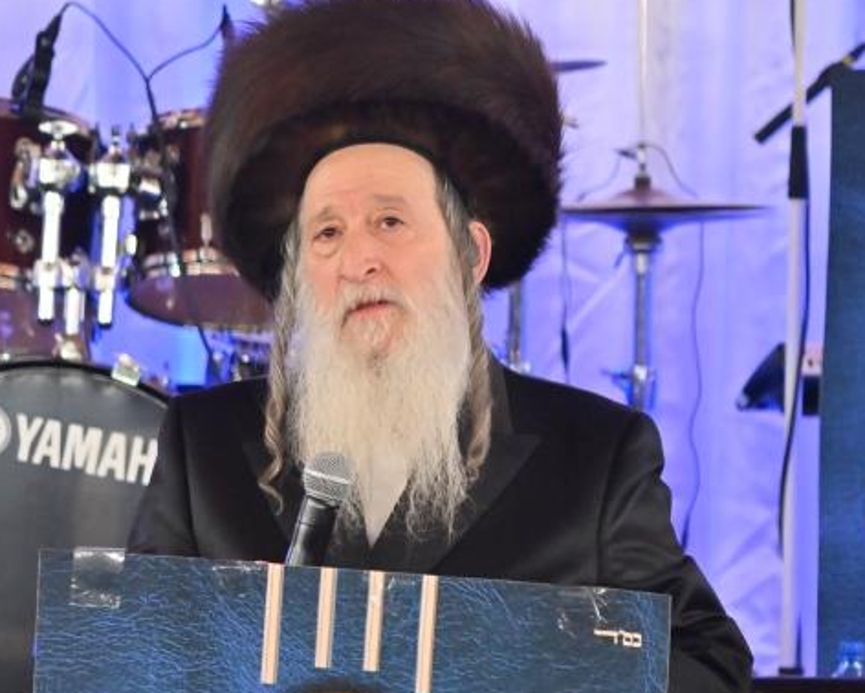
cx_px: 374
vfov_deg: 4.2
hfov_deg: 5.3
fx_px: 9374
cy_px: 495
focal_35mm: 366
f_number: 4
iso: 1250
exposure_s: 1/160
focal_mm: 120
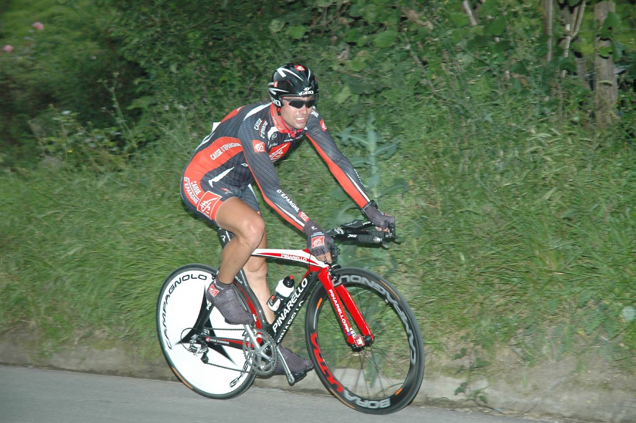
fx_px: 1853
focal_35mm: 105
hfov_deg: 19.5
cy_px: 212
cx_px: 318
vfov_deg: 13.0
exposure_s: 1/400
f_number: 4.5
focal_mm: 70
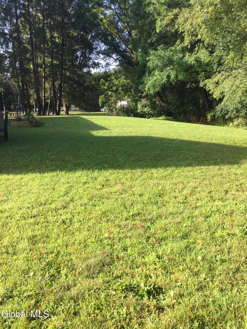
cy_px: 164
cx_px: 124
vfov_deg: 58.4
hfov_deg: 45.4
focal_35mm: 31
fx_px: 295
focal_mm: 3.3
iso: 25
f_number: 2.4
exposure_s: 1/204
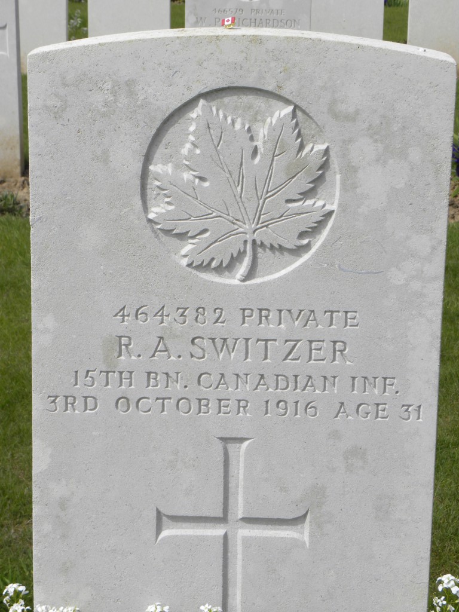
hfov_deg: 17.4
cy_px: 306
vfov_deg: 23.0
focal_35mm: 85
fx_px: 1503
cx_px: 230
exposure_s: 1/286
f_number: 6.3
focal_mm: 15.1
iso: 64
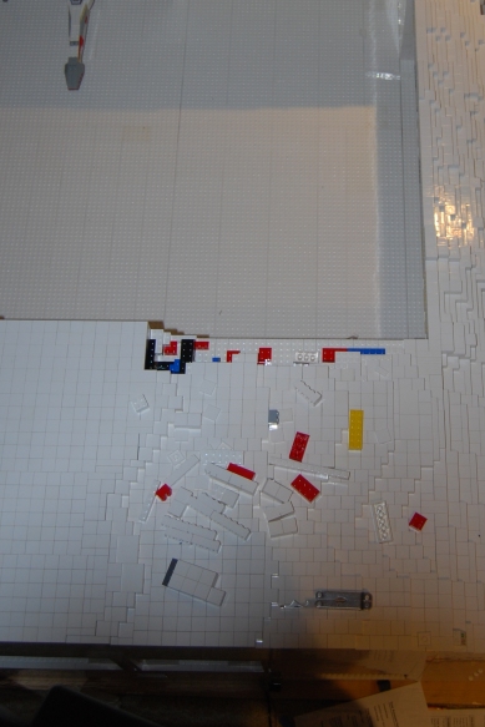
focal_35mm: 58
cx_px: 332
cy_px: 237
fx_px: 1171
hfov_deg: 23.3
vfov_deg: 34.1
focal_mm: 22
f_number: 3.8
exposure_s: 1/60
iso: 200
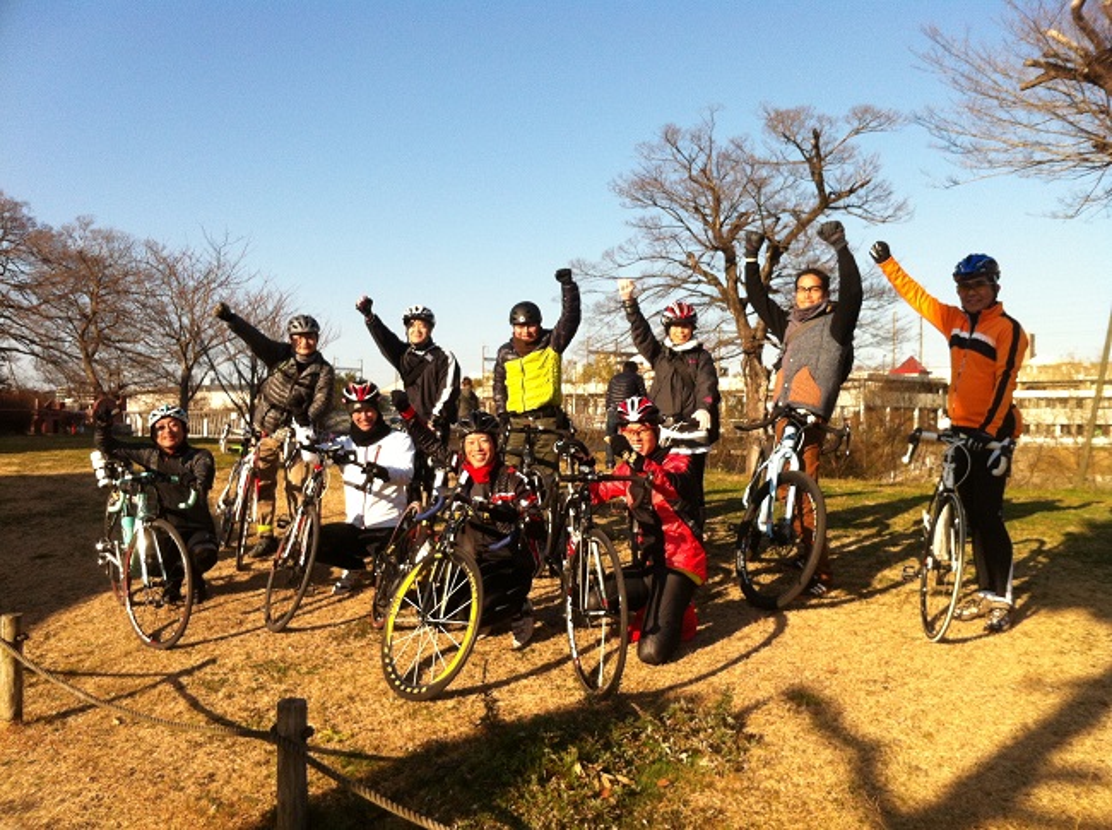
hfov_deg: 52.7
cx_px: 556
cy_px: 415
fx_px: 1122
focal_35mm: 35
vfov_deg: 40.6
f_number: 2.8
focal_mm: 3.85
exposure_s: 1/1005
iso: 80
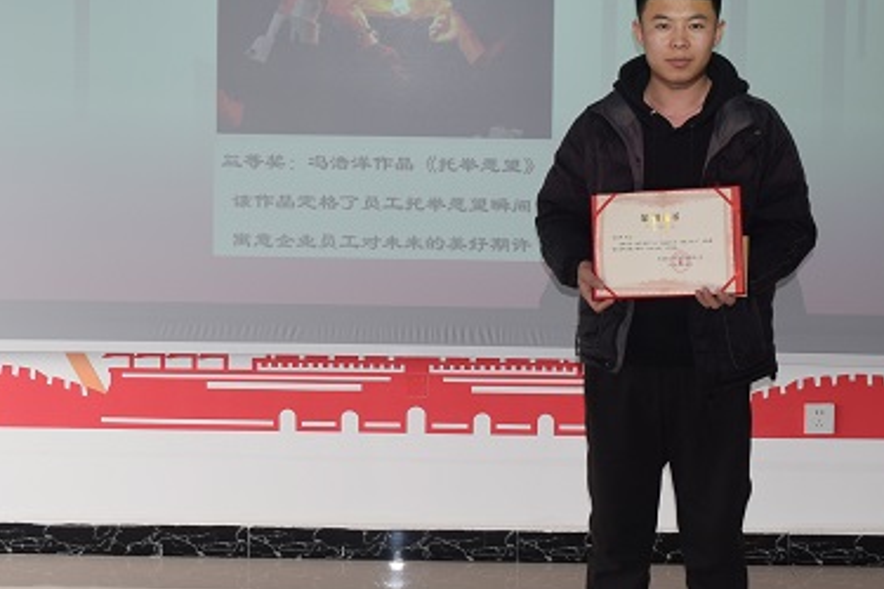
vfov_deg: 18.7
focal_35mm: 72
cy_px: 80
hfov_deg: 28.1
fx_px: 1768
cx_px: 396
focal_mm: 20
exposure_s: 1/125
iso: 320
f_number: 5.6
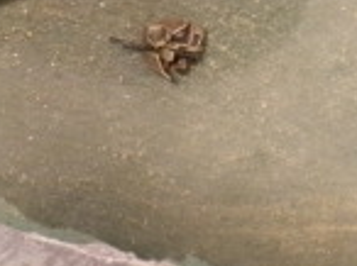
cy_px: -222
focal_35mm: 103
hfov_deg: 19.1
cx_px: 132
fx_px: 1061
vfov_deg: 12.9
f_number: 3.1
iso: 400
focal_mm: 5
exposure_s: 1/80
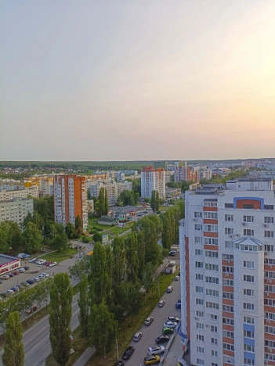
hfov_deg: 54.9
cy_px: 183
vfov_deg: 69.4
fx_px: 265
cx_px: 138
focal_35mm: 25
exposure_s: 1/120
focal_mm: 4.71
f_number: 1.7
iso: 80
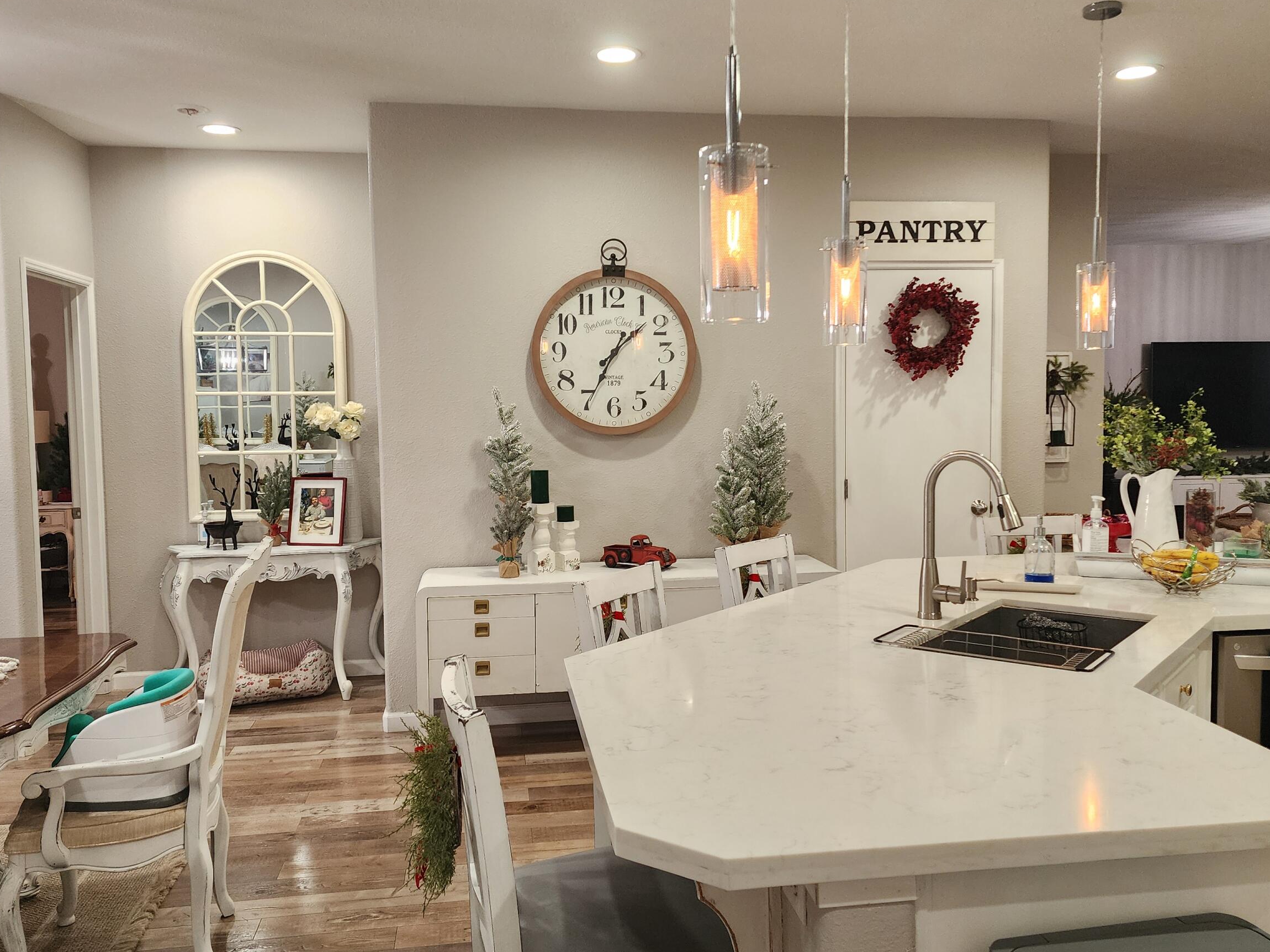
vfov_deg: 46.8
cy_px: 472
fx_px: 1101
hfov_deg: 60.0
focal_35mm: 30
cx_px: 647
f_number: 1.8
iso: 320
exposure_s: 1/120
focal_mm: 6.4
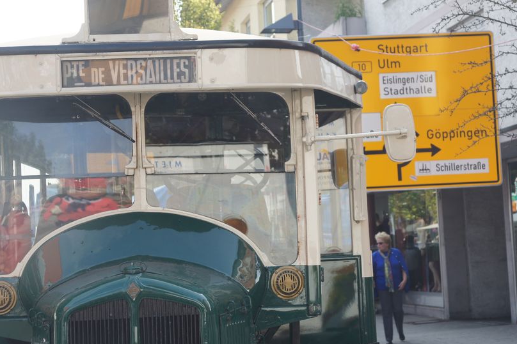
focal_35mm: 76
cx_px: 275
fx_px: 1091
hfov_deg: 26.7
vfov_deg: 17.9
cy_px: 167
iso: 100
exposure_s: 1/125
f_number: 5.6
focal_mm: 40
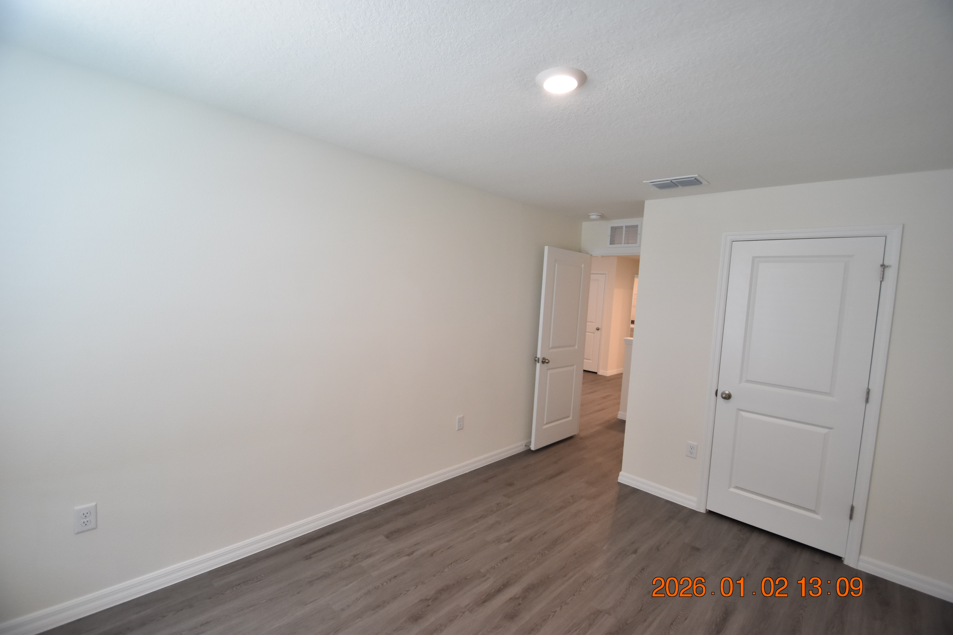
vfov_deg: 77.3
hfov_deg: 100.4
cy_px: 318
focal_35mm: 15
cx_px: 476
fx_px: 397
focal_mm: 10
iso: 800
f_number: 3.5
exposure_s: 1/90
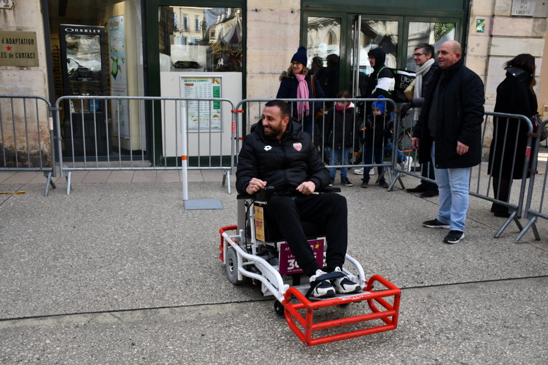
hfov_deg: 57.2
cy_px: 182
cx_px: 274
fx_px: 502
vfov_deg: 40.0
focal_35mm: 33
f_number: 4.5
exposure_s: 1/1600
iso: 800
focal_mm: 22
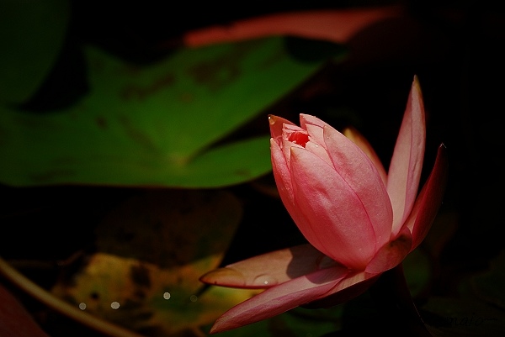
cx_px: 252
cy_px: 168
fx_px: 1474
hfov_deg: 19.4
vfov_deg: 13.1
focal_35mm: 105
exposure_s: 1/400
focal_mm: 70
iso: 100
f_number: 8
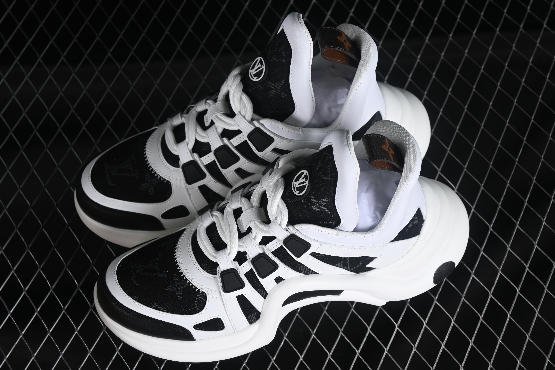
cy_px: 185
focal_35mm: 75
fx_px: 1156
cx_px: 278
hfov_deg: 27.0
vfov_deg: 18.2
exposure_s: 1/80
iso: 160
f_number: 7.1
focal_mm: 50
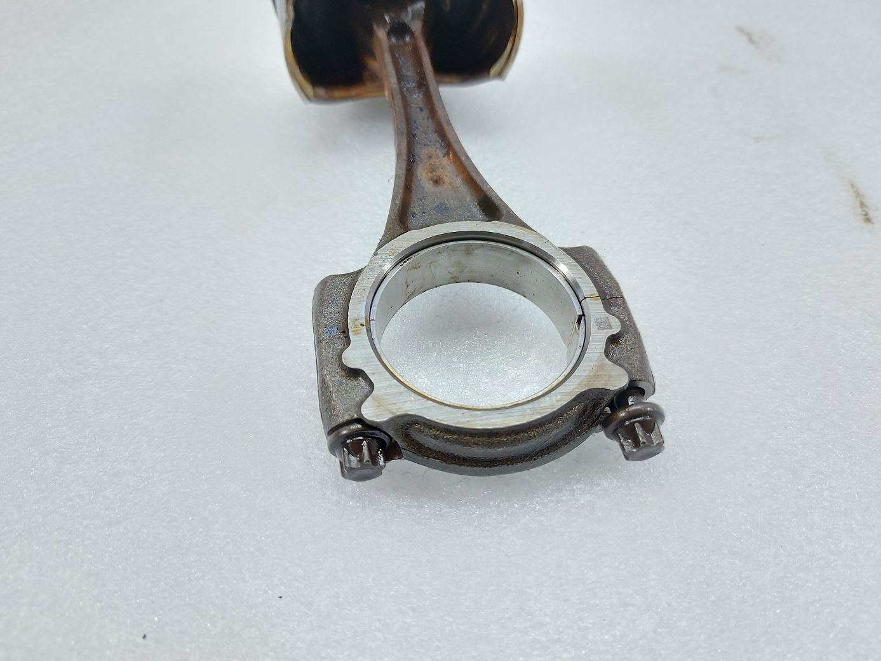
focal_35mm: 24
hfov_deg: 71.6
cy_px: 330
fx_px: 611
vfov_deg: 56.8
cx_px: 440
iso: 100
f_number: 1.8
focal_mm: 5.23
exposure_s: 1/50
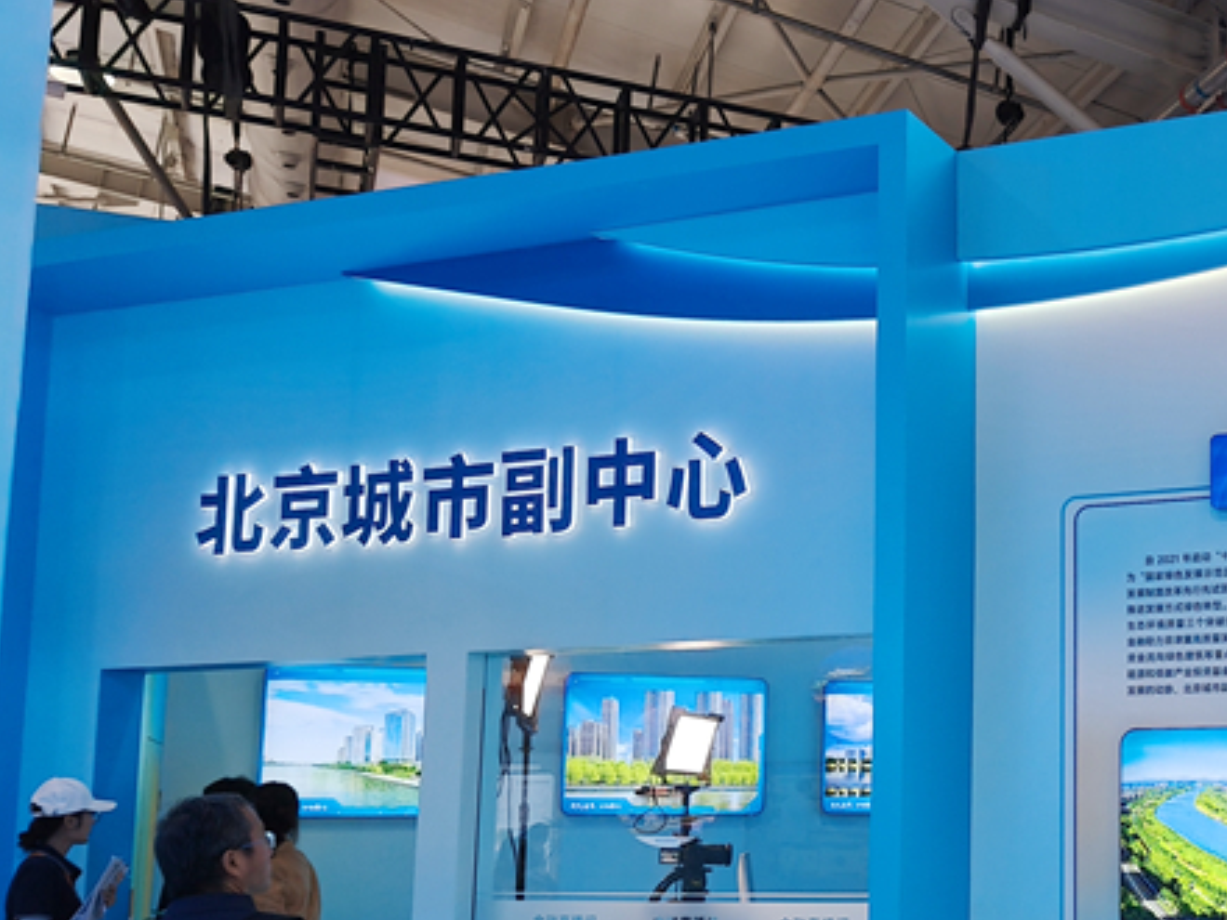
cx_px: 1141
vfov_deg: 31.8
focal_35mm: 45
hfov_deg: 38.7
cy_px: 645
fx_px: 1595
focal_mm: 6.06
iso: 50
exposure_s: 1/235
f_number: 1.6
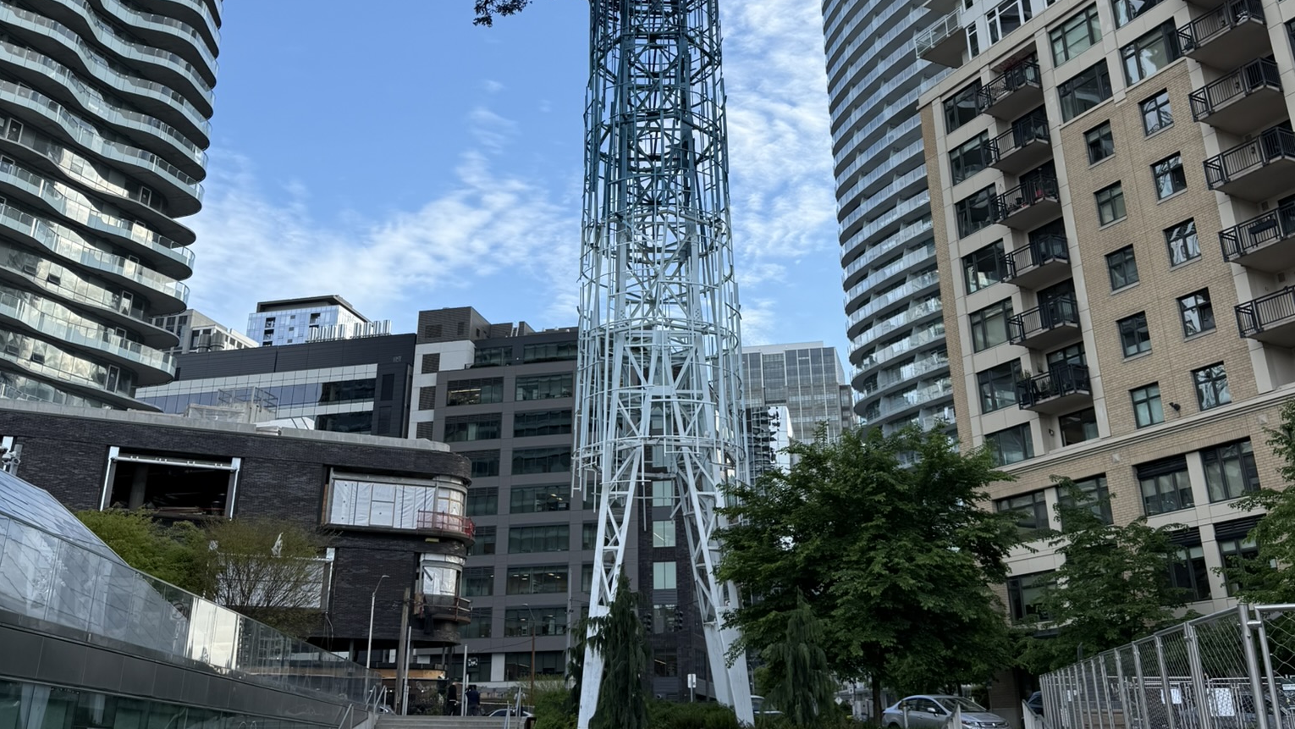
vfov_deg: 33.2
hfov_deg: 56.6
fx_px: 1202
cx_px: 647
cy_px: 207
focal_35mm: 35
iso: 80
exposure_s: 1/1770
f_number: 1.78
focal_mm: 6.76
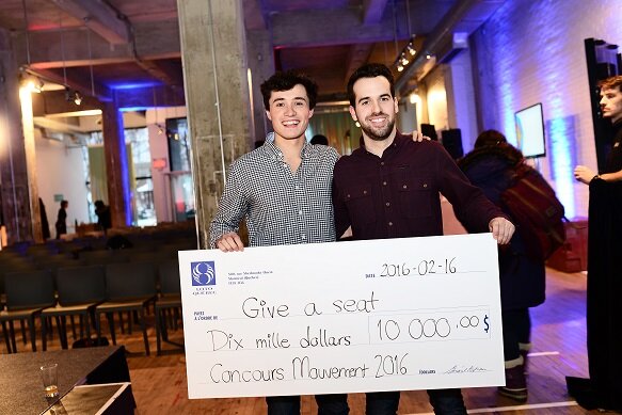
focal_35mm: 35
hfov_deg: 54.4
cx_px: 311
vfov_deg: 37.9
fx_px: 605
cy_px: 208
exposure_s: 1/40
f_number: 3.2
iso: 320
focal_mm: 35
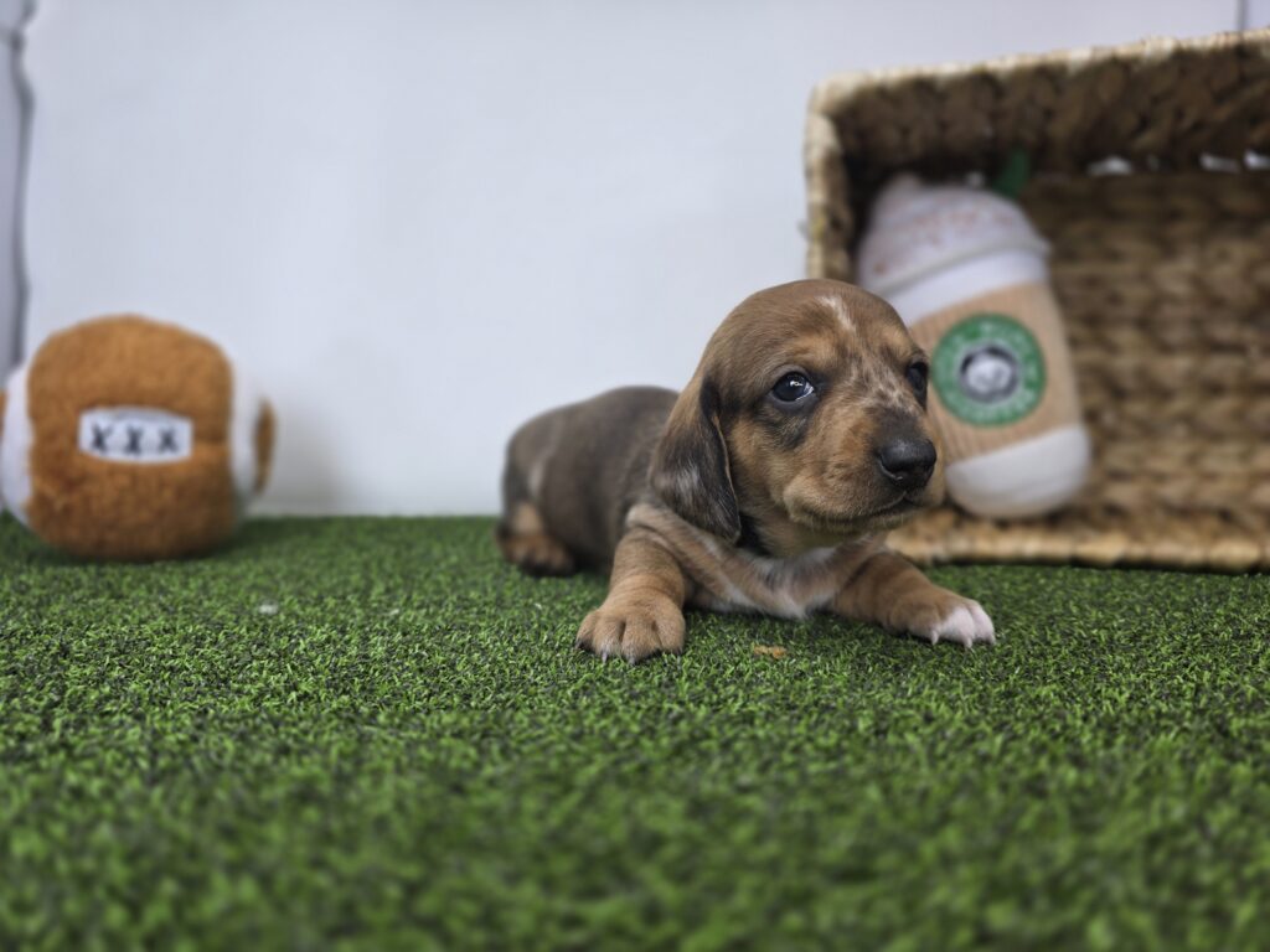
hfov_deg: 73.9
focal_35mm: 23
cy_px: 476
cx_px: 635
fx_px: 844
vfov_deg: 58.9
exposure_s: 1/57.5
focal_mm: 6.3
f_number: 1.7
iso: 16
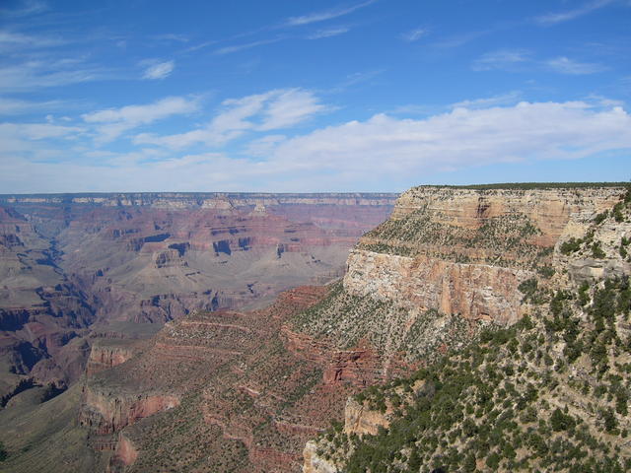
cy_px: 236
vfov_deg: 40.7
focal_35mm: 35
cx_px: 316
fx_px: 638
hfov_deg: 52.6
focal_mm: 5.8
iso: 50
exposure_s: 1/250
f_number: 8
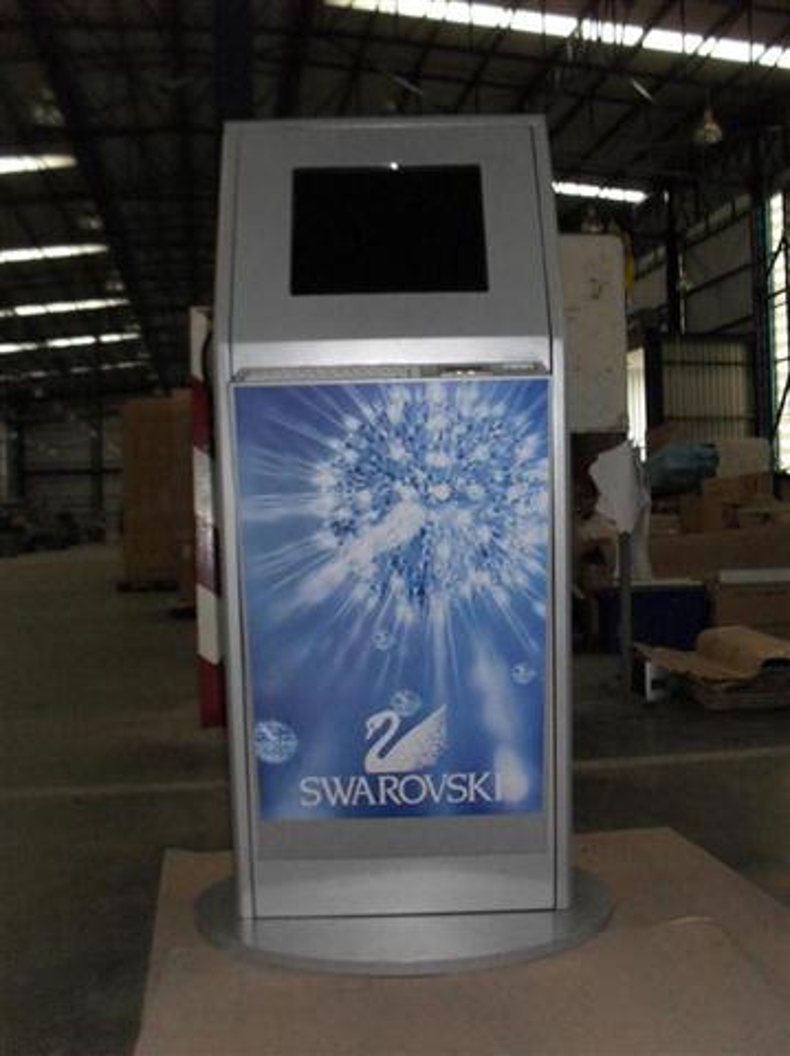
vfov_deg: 49.0
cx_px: 395
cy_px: 528
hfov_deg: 37.7
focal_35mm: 38
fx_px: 1158
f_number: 8.3
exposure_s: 1/45
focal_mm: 6.3
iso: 200
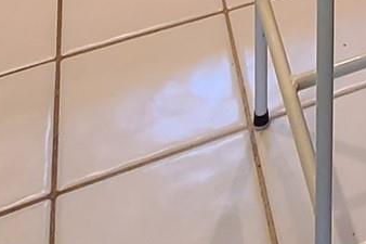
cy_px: -527
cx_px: 544
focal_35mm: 82
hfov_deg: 21.1
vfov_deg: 10.5
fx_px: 833
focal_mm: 2.2
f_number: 2.2
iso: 320
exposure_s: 1/60
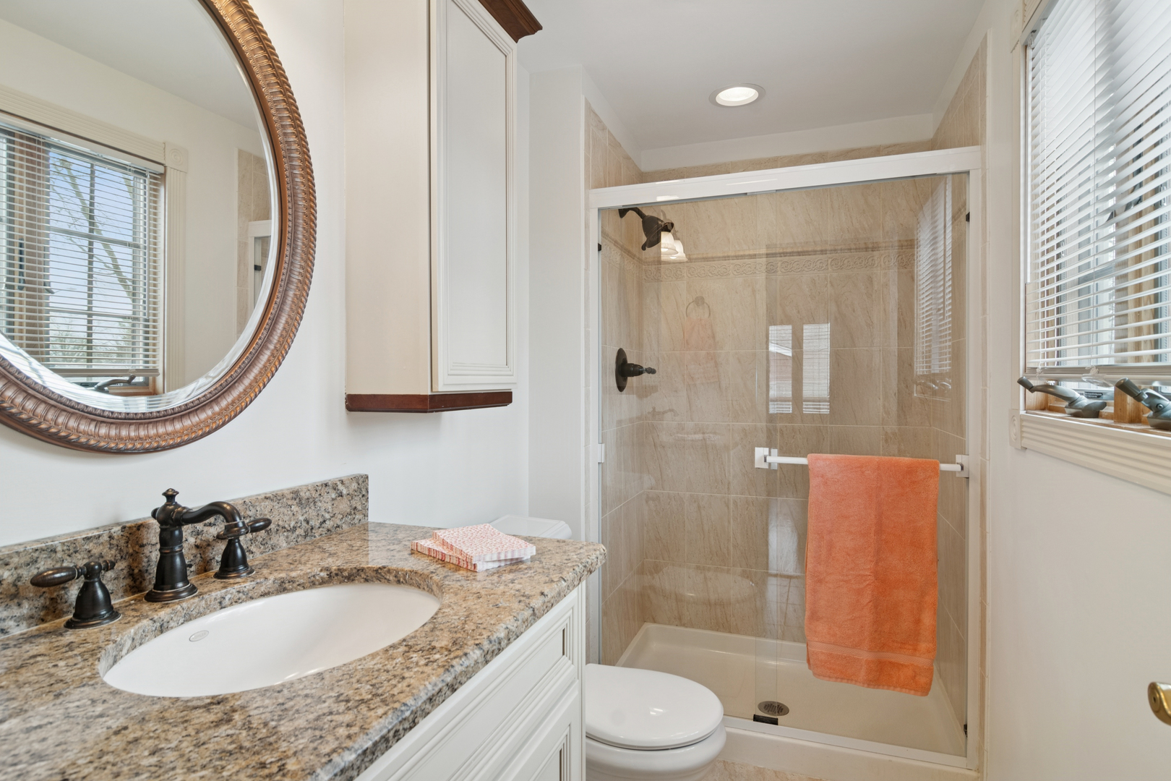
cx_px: 586
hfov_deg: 90.0
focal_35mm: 18
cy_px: 390
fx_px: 585
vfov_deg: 67.4
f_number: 8
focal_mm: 12
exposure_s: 1/8
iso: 200
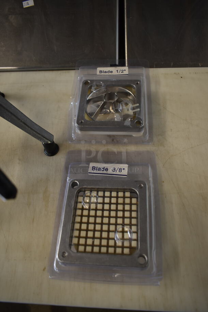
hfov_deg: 48.0
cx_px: 104
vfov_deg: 67.3
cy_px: 156
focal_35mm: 27
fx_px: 234
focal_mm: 18
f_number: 3.5
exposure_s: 1/30
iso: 250
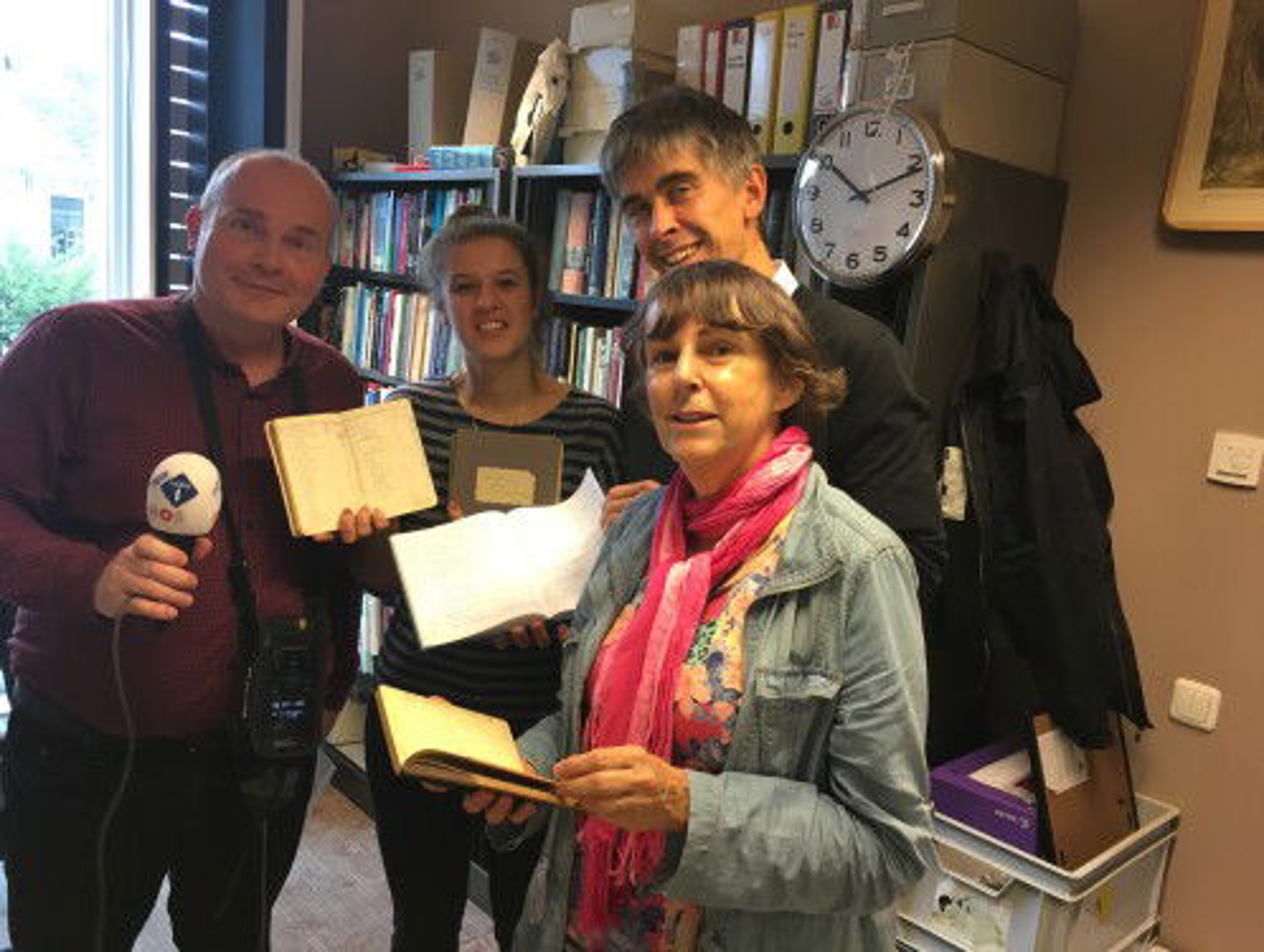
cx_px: 632
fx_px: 1060
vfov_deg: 48.3
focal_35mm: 29
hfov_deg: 61.6
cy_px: 476
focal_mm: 4.15
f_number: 2.2
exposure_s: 1/33
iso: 80
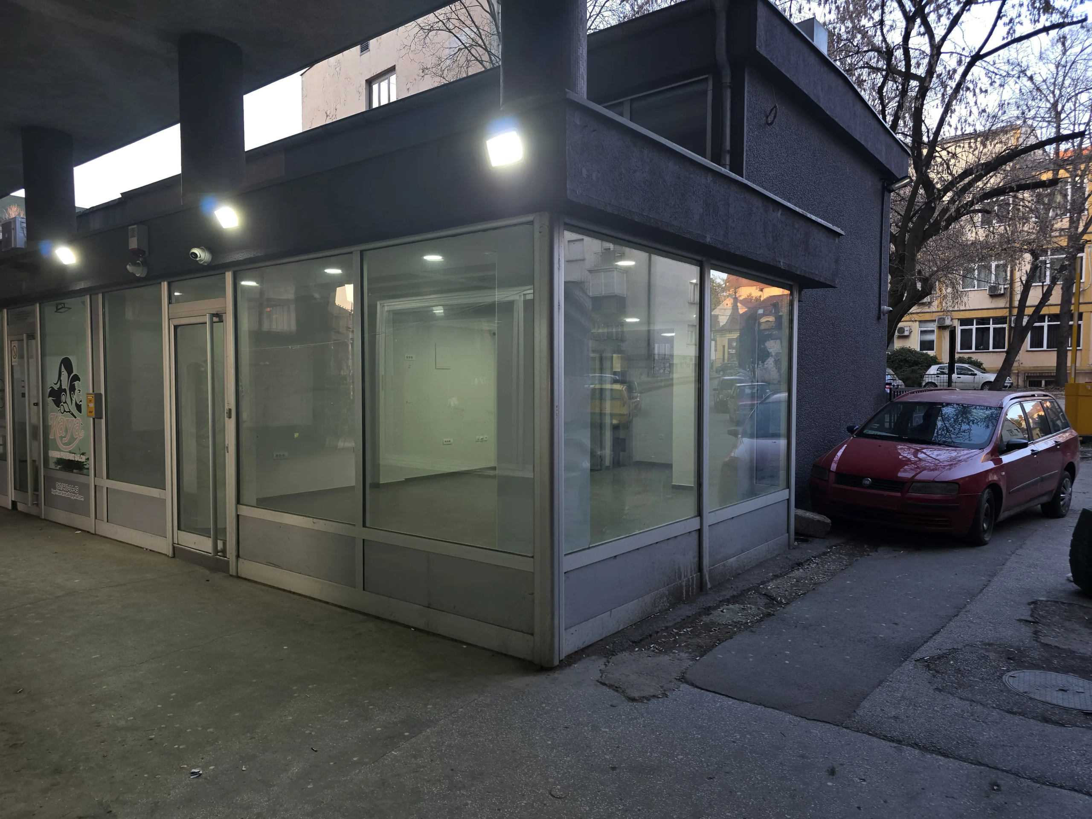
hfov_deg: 73.9
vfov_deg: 58.9
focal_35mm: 23
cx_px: 546
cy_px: 410
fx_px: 726
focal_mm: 6.3
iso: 25
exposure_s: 1/50
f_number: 1.7
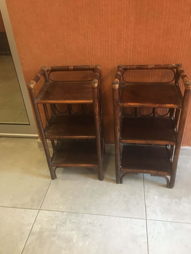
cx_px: 96
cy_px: 127
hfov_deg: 48.2
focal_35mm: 29
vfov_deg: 61.7
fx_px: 213
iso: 250
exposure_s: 1/17
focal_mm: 4.15
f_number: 2.2
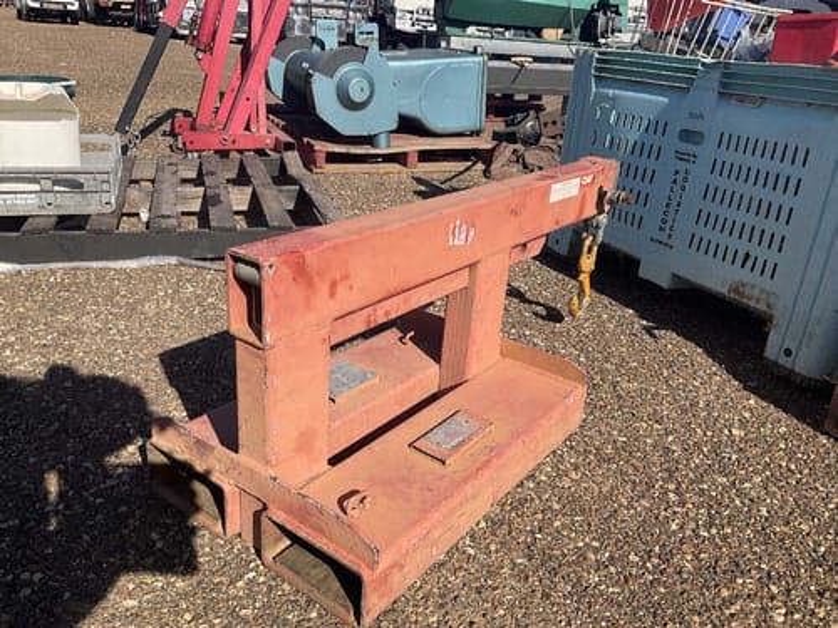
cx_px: 419
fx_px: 702
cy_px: 314
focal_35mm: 29
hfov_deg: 61.7
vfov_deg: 48.2
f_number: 1.8
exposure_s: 1/2058
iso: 25
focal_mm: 3
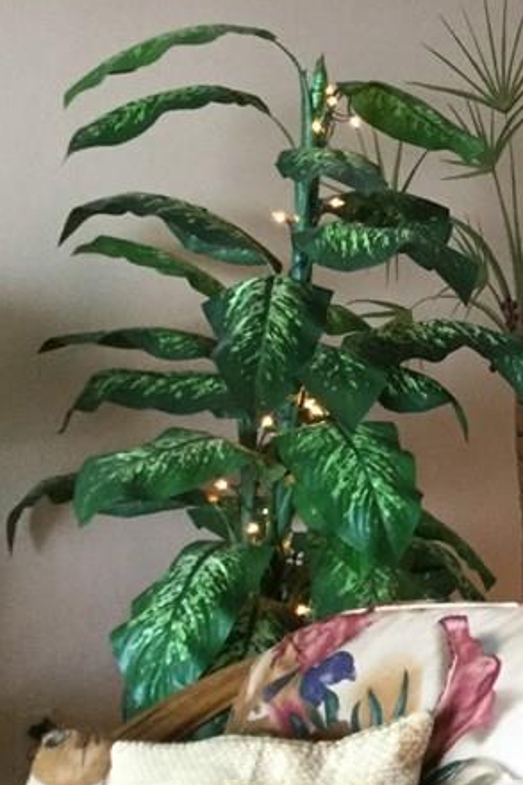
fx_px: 1636
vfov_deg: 26.9
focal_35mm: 75
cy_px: 294
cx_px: 684
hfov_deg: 17.1
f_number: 2.4
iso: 125
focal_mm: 3.3
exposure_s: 1/30
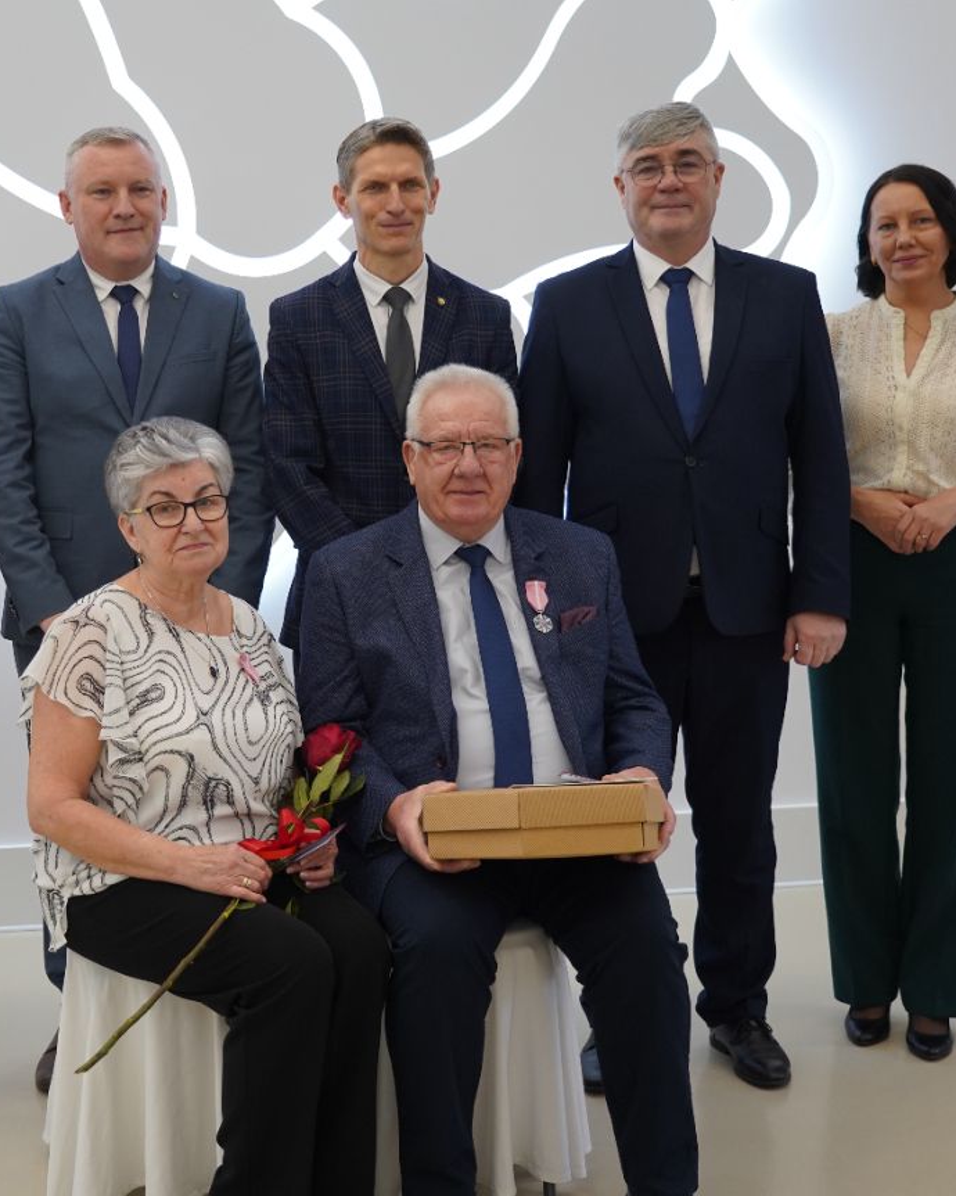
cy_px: 599
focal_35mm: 58
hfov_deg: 26.1
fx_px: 2052
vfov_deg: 32.5
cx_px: 309
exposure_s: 1/125
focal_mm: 41
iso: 1250
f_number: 4
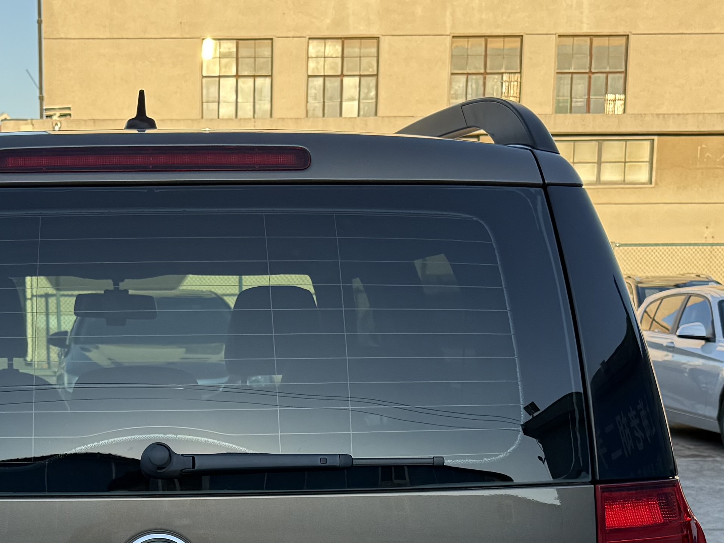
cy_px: 584
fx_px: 1506
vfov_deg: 19.6
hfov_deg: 26.4
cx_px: 122
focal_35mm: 72
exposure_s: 1/1271
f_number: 1.78
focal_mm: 6.76
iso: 80
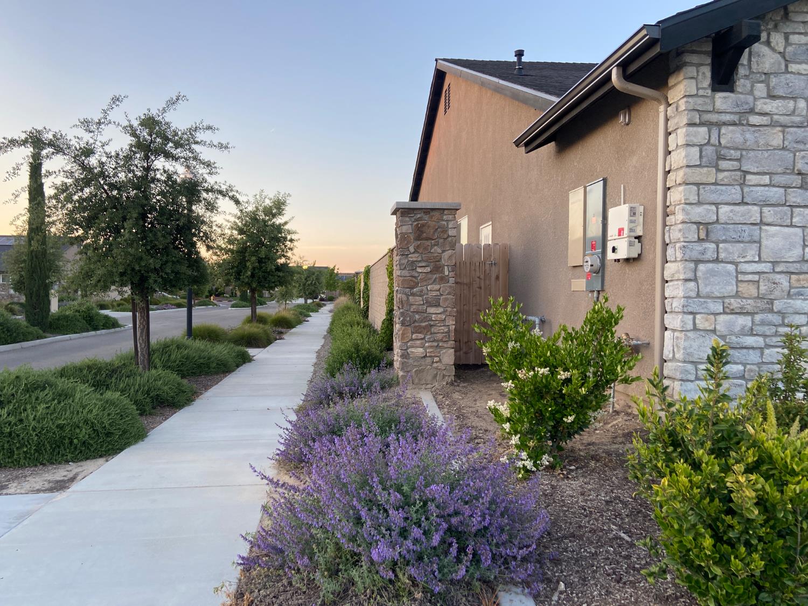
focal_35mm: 26
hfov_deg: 67.3
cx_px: 404
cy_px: 303
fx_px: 607
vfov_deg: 53.1
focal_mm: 4.25
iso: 50
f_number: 1.8
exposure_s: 1/121
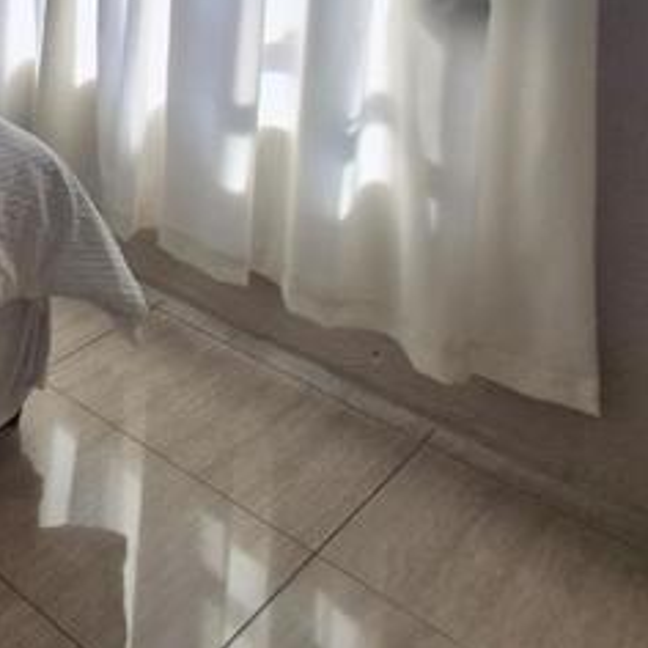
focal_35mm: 39
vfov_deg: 33.3
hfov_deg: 25.8
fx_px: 826
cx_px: -404
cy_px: -165
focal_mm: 1.74
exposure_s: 1/251
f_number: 2.2
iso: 50
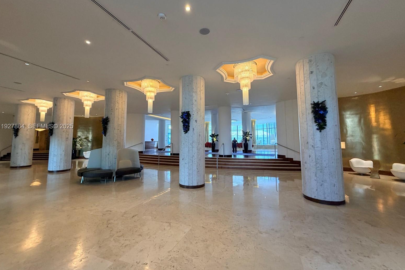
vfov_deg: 77.2
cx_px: 201
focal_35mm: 15
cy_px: 127
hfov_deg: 100.4
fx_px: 169
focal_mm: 2.22
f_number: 2.2
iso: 200
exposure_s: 1/60
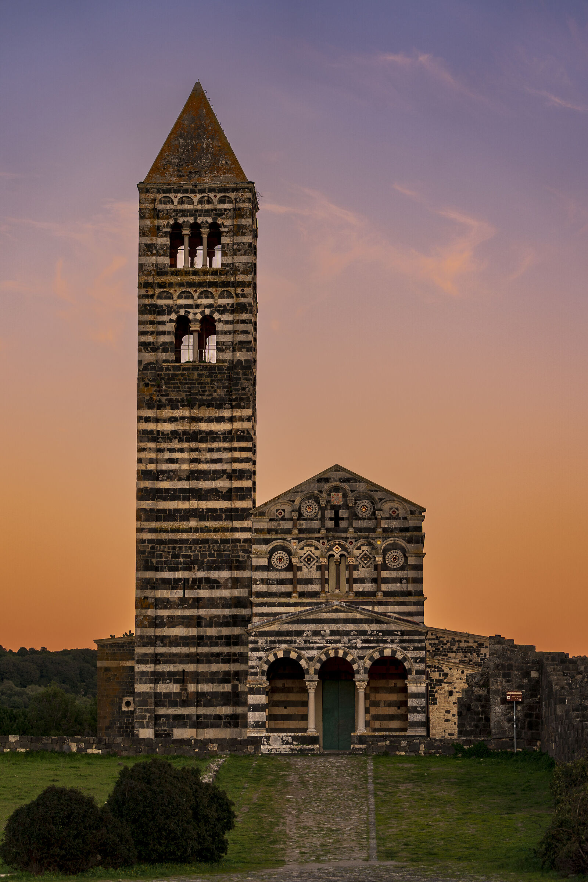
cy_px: 441
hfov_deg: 13.7
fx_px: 2450
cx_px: 294
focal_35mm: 100
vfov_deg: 20.4
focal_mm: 100
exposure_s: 1/25
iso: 100
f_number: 5.6
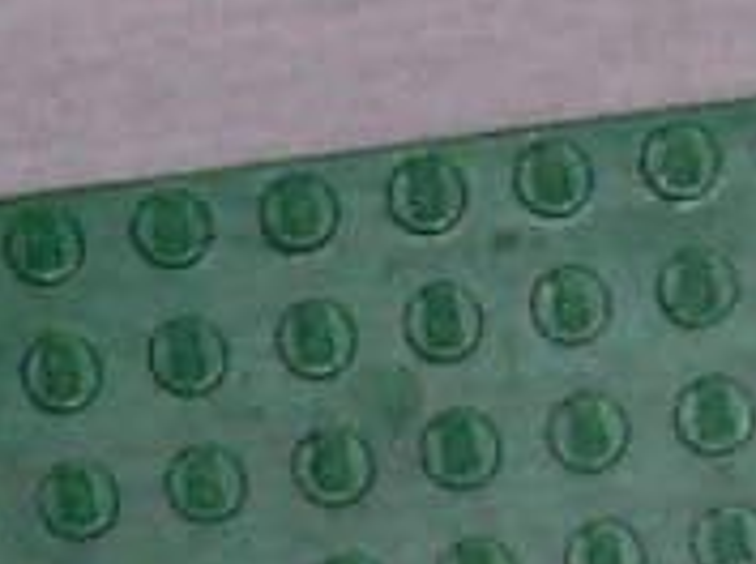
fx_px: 16891
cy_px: 1132
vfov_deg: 1.9
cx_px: 1008
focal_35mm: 775
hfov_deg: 2.6
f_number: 4.8
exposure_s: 1/90
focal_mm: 17.6
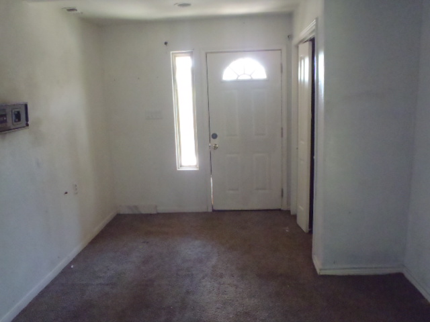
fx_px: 348
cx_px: 215
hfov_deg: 63.4
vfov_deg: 49.7
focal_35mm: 28
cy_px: 161
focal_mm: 5
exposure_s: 1/25
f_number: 3.9
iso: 800
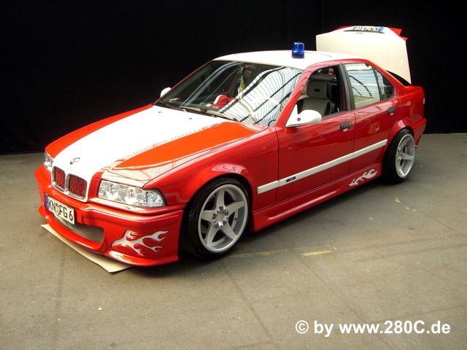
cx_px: 234
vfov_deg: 37.7
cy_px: 175
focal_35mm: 38
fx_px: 513
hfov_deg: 49.0
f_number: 2.7
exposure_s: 1/200
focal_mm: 6.2
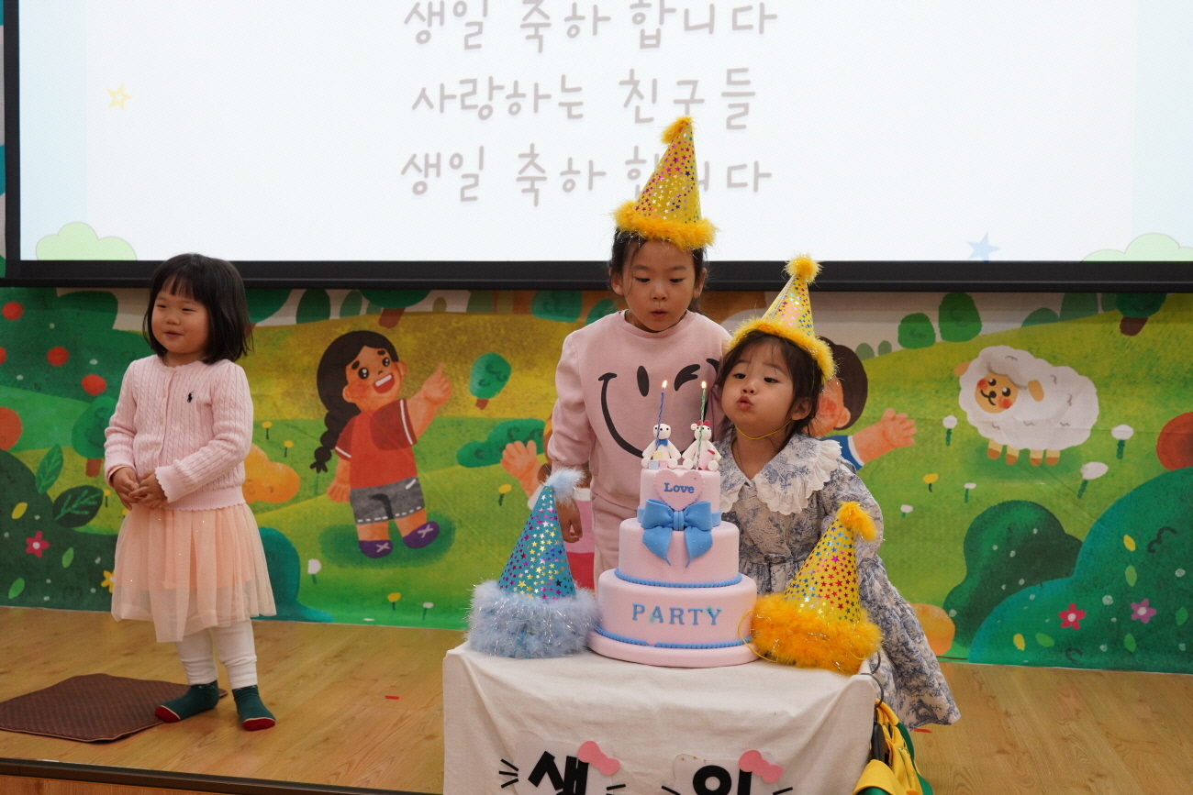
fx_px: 1292
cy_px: 398
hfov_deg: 49.5
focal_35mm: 39
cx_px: 596
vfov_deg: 34.2
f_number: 5.6
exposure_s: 1/200
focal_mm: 39
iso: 2500
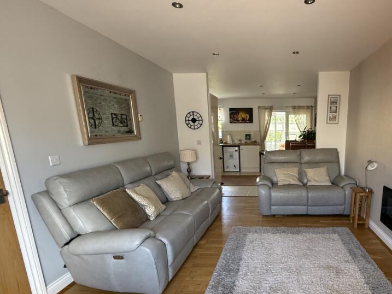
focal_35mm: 20
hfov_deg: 78.3
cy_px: 175
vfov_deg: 65.4
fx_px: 227
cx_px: 271
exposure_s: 1/99
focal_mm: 2.22
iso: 320
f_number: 2.2
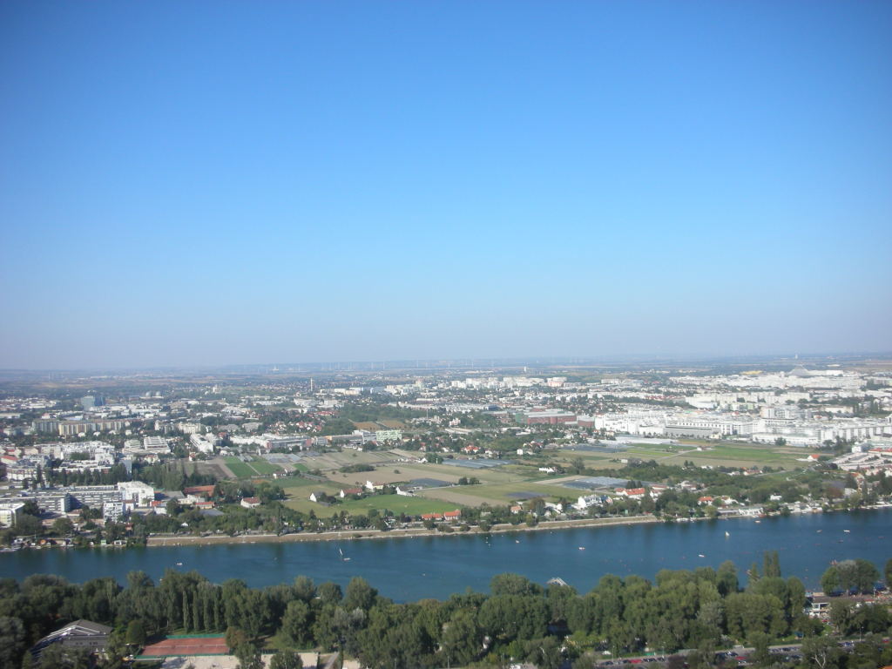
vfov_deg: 40.7
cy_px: 334
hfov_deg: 52.6
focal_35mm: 35
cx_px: 446
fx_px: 902
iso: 50
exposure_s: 1/83
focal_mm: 5.8
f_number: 8.5
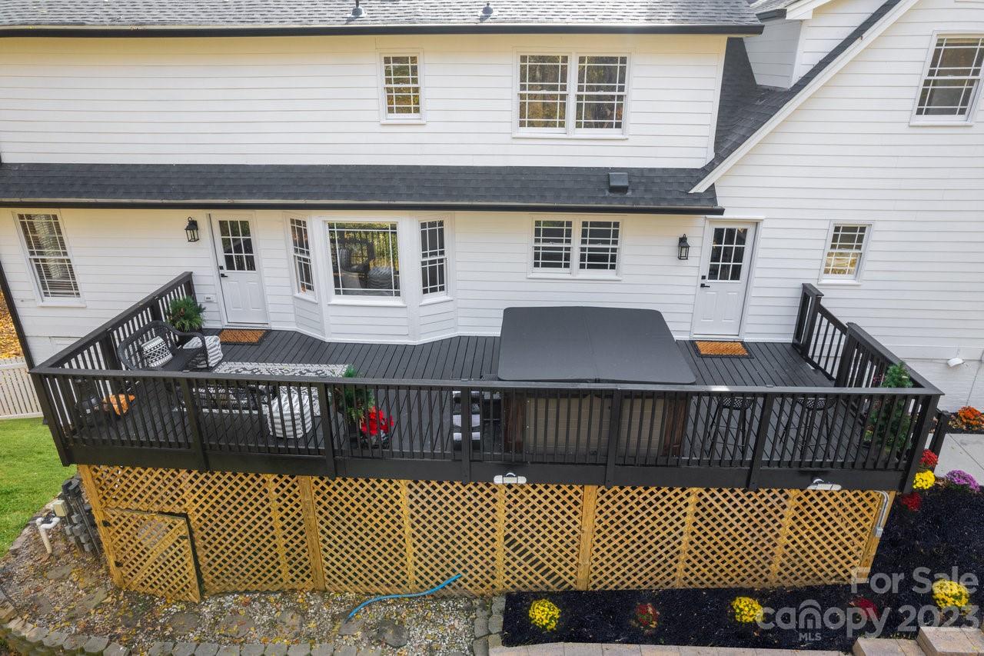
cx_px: 492
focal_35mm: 22
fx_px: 601
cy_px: 328
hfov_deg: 78.6
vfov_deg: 57.2
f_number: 2.8
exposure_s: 1/200
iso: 100
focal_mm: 8.38
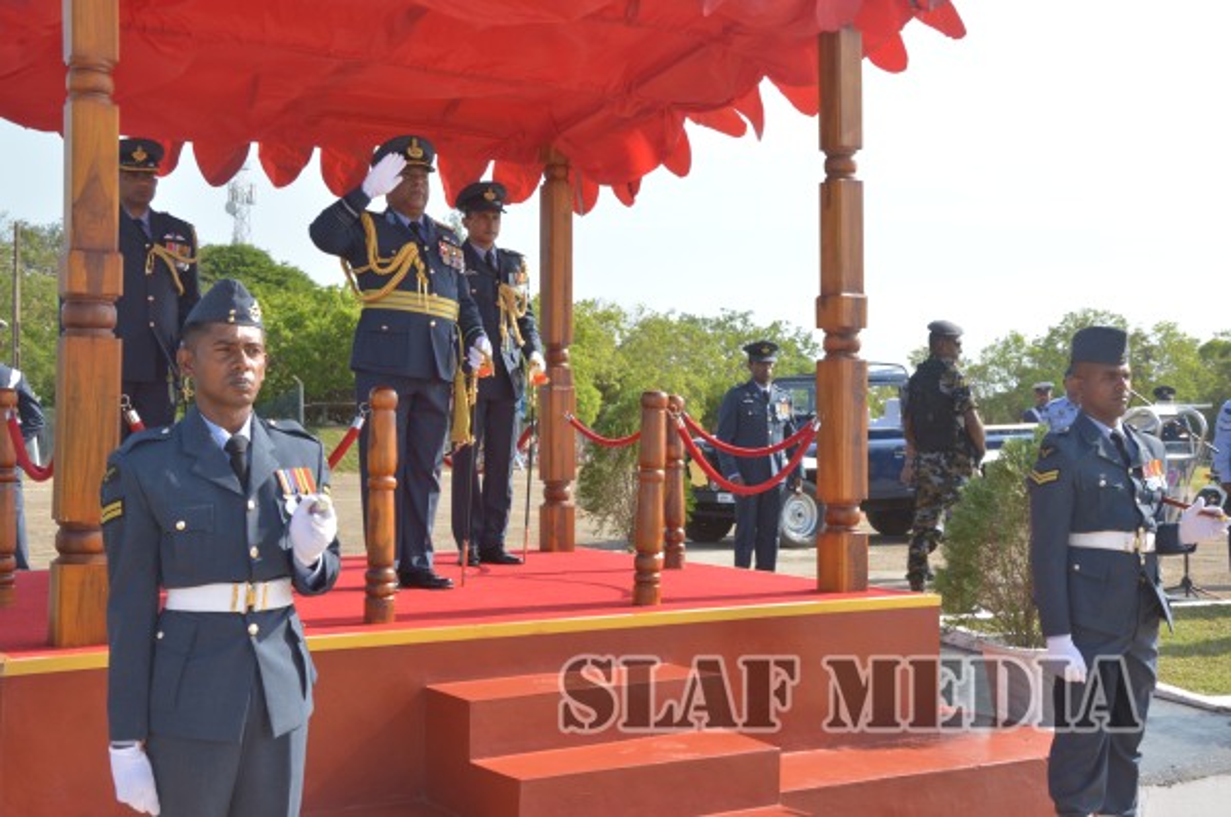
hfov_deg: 41.2
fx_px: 1639
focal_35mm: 48
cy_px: 408
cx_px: 616
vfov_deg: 28.0
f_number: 9
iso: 200
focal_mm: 32
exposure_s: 1/160
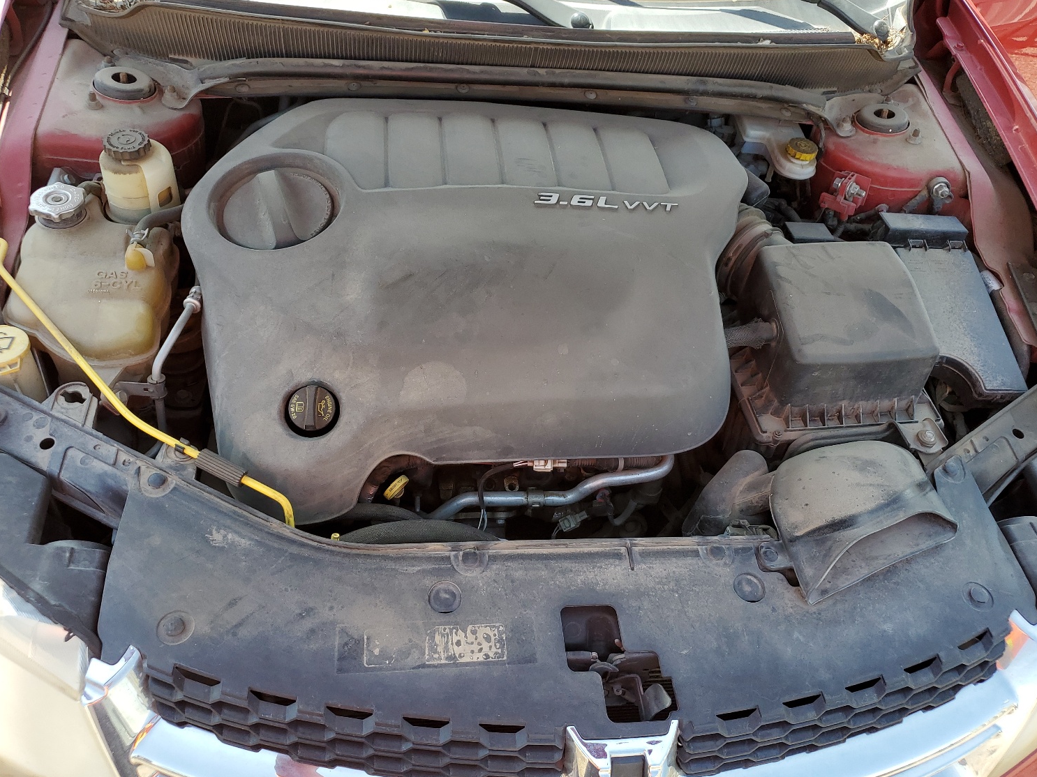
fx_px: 839
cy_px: 403
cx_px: 521
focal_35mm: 28
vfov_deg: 49.7
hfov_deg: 63.5
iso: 50
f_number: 1.5
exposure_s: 1/588
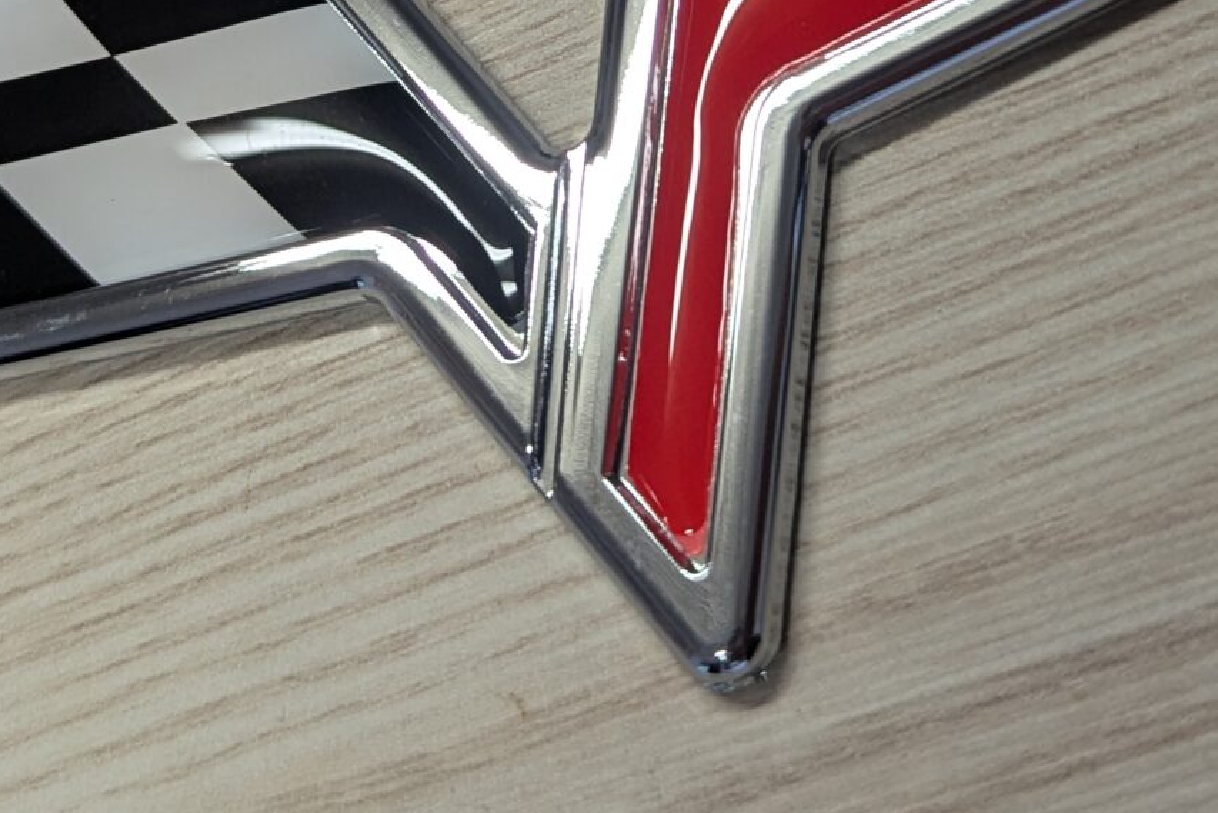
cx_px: 427
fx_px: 2538
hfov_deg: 26.9
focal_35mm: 75
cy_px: -50
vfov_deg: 17.6
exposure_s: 1/122
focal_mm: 6.81
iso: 50
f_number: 1.85
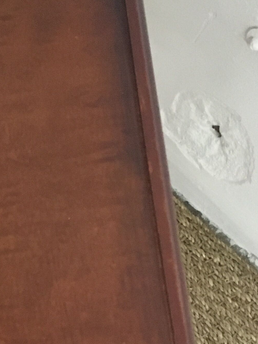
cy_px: 244
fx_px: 874
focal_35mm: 88
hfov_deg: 15.8
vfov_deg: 22.1
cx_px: -95
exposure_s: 1/17
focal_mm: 4.15
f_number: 2.2
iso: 320
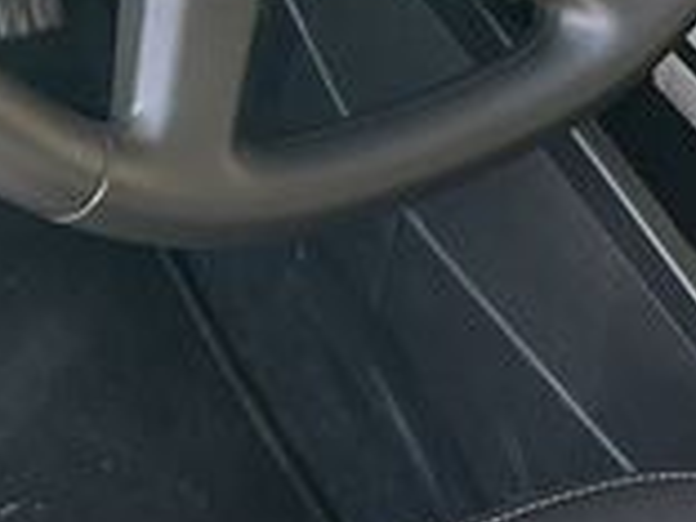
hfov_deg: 15.9
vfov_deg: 11.7
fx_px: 2473
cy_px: -187
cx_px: 535
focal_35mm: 123
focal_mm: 5.7
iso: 125
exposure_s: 1/106
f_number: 1.5
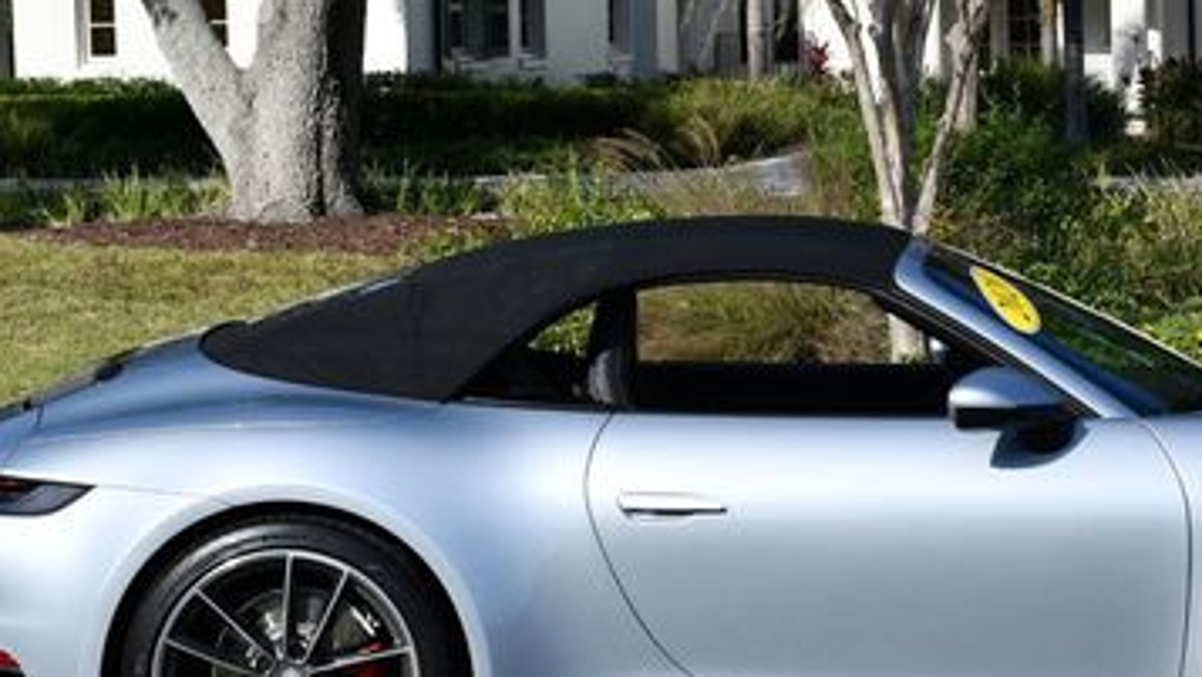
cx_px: 828
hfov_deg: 19.5
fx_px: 3475
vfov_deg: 11.1
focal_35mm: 109
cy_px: 232
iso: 100
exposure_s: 1/250
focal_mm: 29
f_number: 8
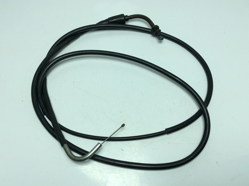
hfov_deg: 56.9
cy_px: 93
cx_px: 124
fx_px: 230
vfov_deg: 44.1
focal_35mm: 32
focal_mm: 3.3
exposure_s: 1/578
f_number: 2.4
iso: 32
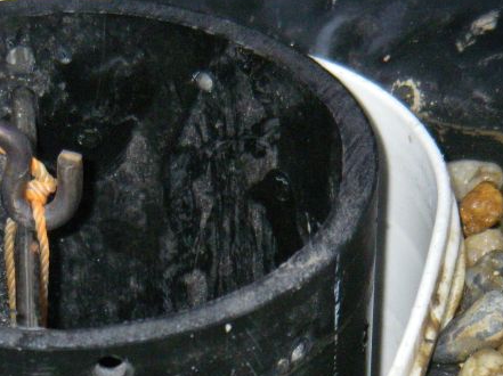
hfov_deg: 9.6
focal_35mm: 207
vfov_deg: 7.2
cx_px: 127
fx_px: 3005
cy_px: 222
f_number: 4
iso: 400
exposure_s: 1/100
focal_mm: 18.9
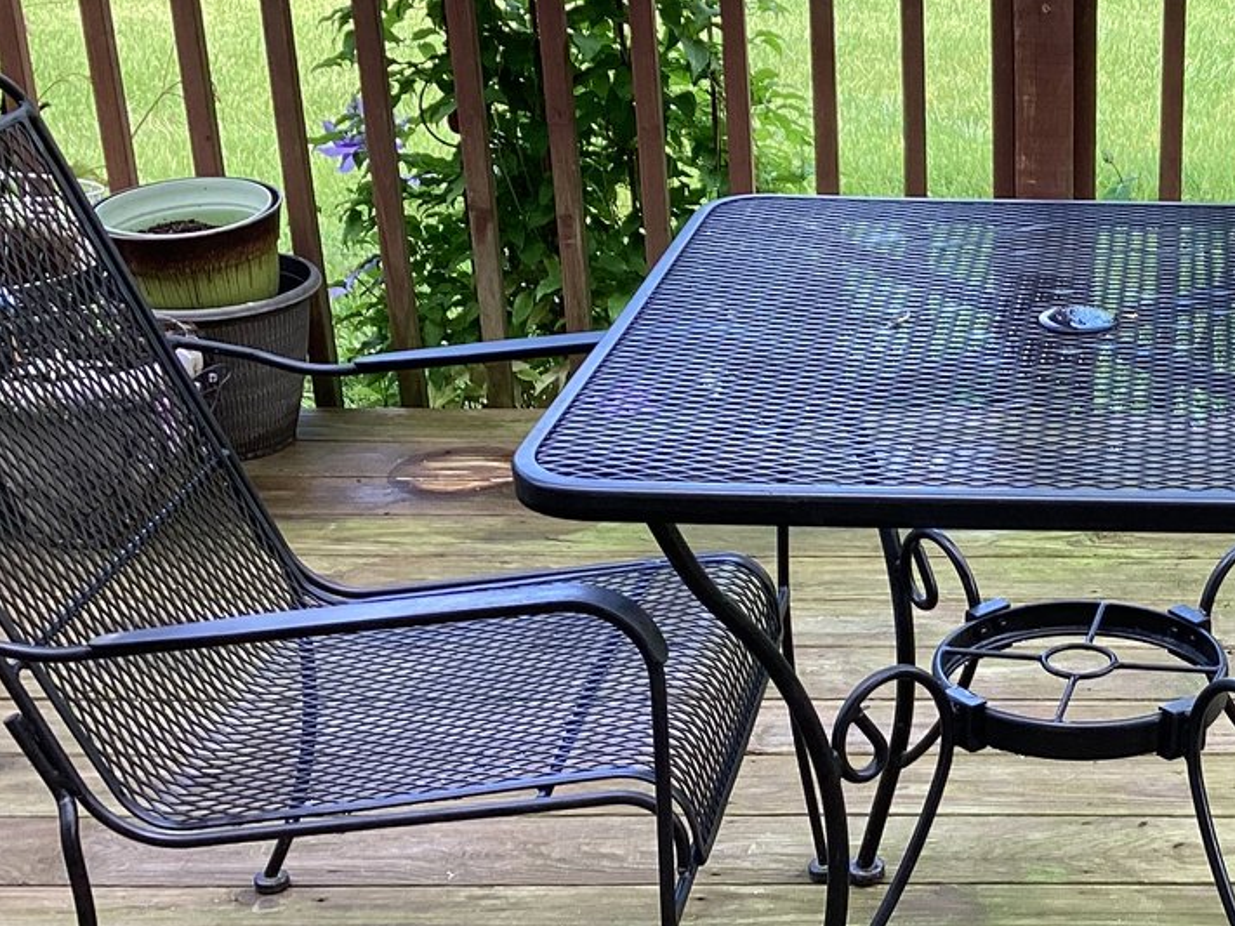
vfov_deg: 22.2
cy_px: 552
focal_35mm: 66
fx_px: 2354
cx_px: 1146
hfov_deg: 28.1
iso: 40
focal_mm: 3.3
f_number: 2.4
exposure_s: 1/100
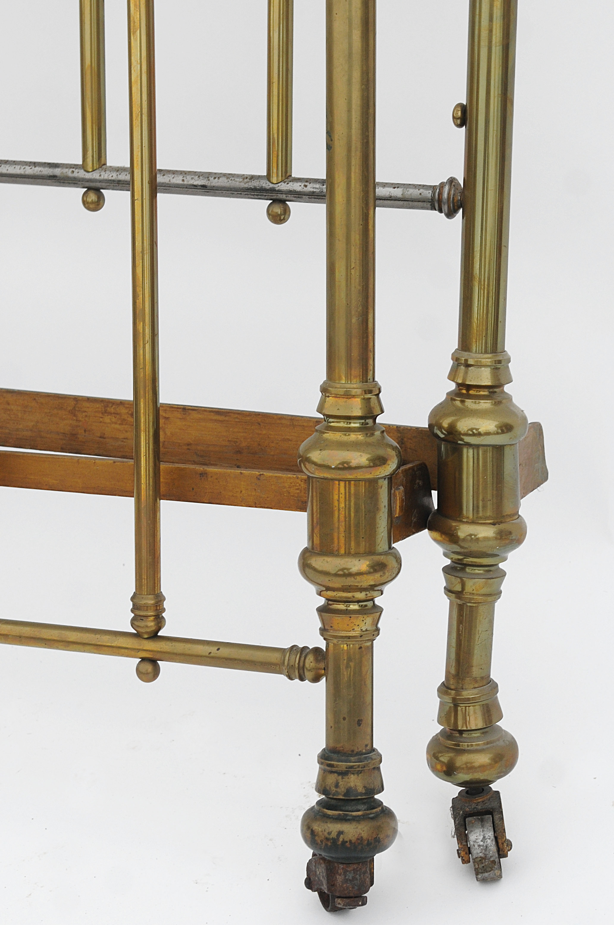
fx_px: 1462
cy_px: 462
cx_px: 307
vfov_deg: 35.1
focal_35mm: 57
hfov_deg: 23.7
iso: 320
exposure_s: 1/250
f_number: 5
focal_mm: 38
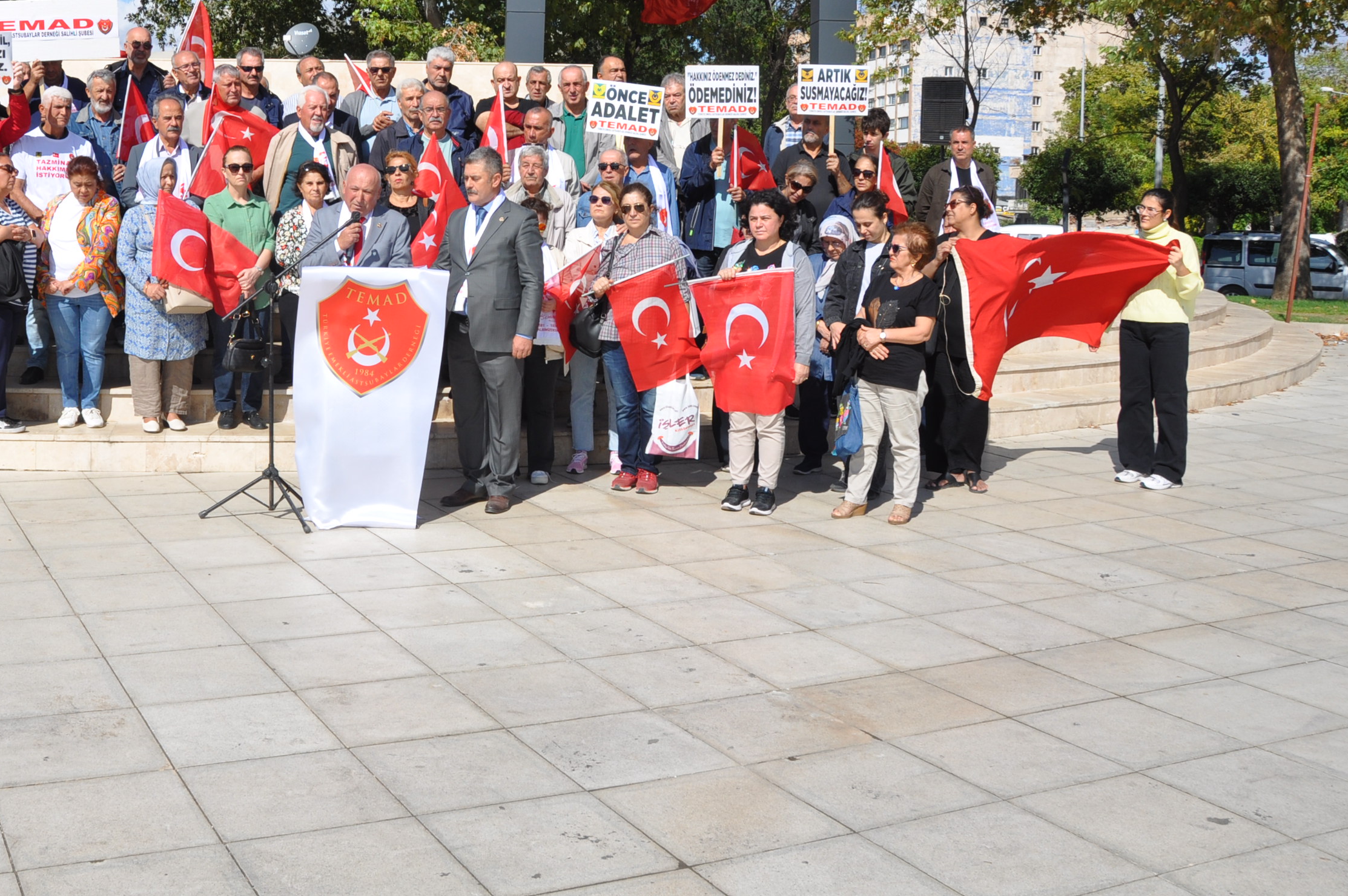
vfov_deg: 33.8
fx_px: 1459
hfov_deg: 48.6
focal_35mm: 39
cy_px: 303
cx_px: 426
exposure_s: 1/400
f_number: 10
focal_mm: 18
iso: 200
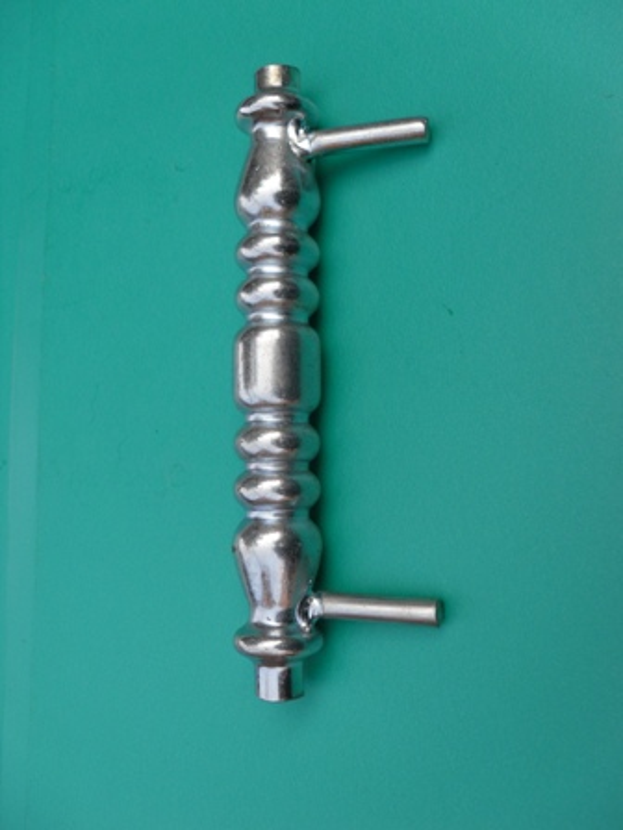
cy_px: 415
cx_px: 312
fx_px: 816
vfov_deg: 54.0
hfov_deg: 41.8
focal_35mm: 34
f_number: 2.8
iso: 80
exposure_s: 1/412
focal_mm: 6
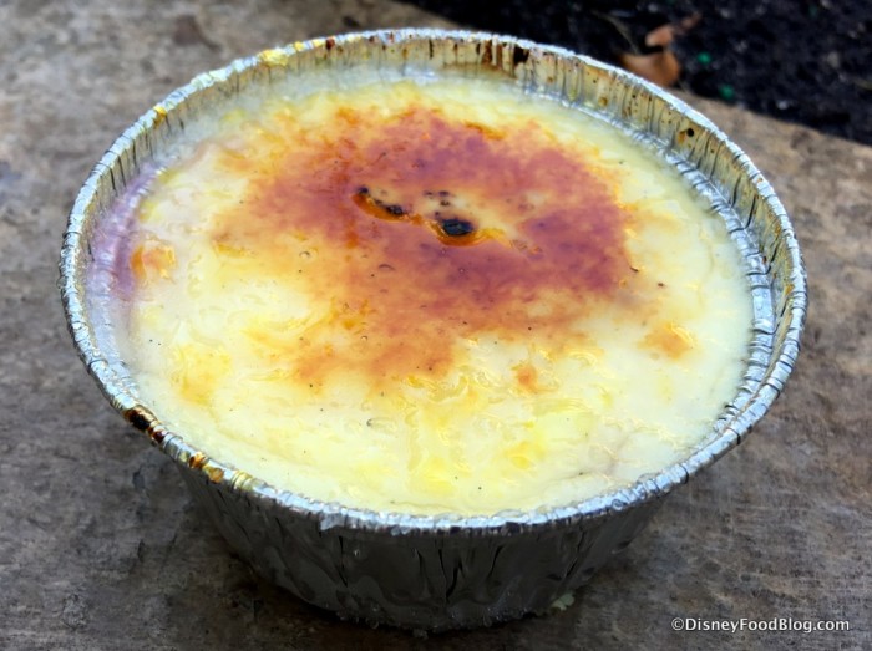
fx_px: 730
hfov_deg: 61.7
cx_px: 436
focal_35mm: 29
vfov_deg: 48.1
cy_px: 326
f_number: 2.2
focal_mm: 4.15
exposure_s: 1/164
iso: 25
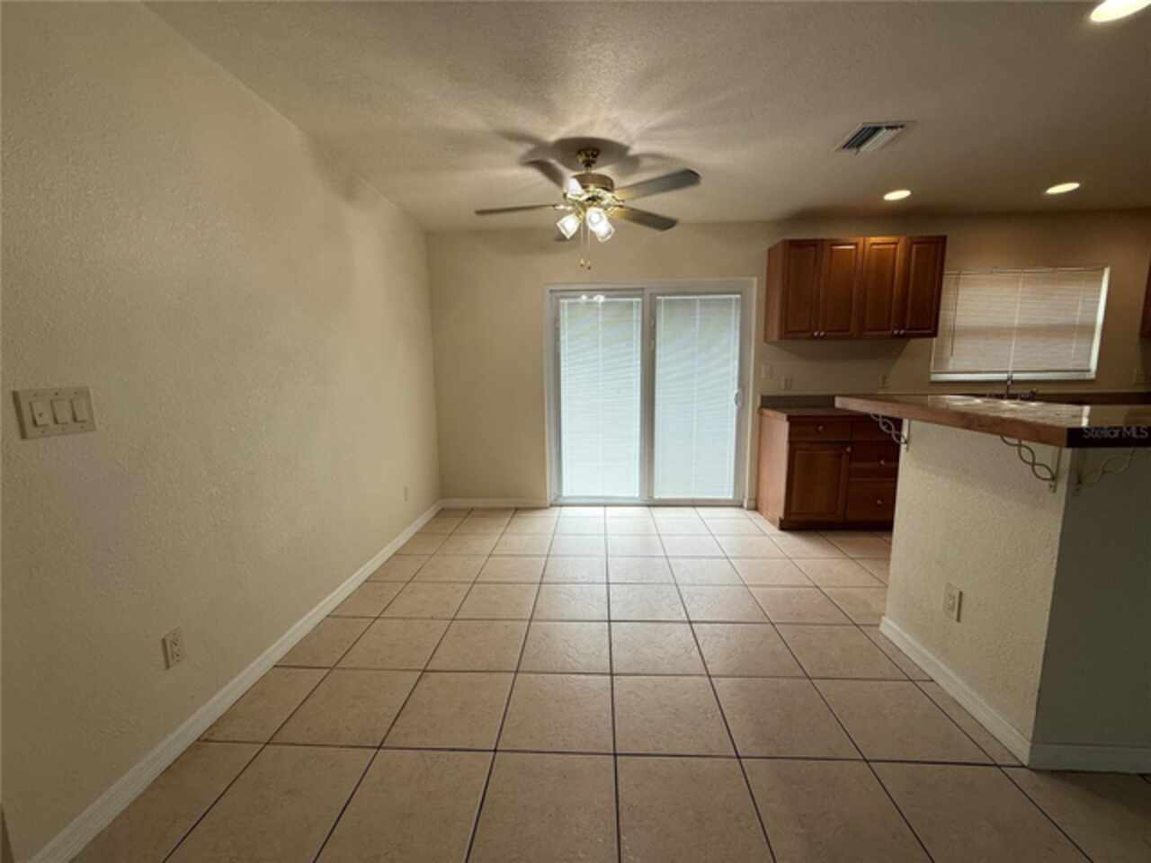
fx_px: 466
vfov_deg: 85.7
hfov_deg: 102.1
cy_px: 432
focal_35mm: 14
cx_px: 576
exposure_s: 1/120
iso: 80
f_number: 2.2
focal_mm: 2.22
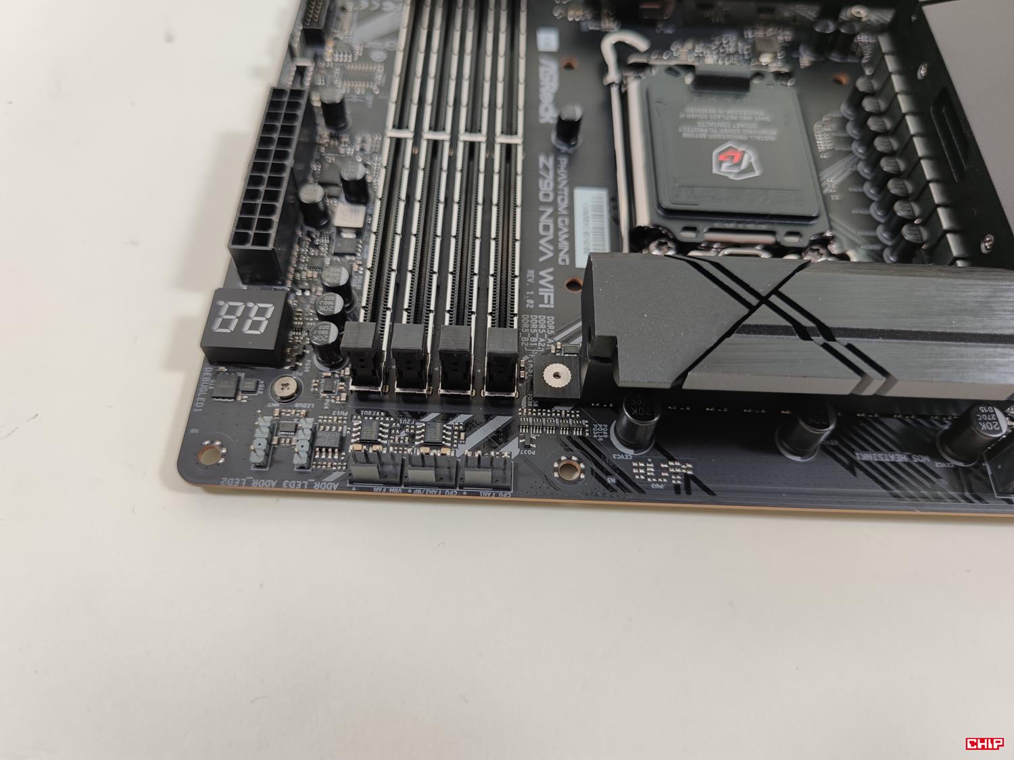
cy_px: 380
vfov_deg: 54.9
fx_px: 732
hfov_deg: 69.4
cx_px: 507
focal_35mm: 25
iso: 66
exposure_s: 1/100
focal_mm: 6.78
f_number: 1.85
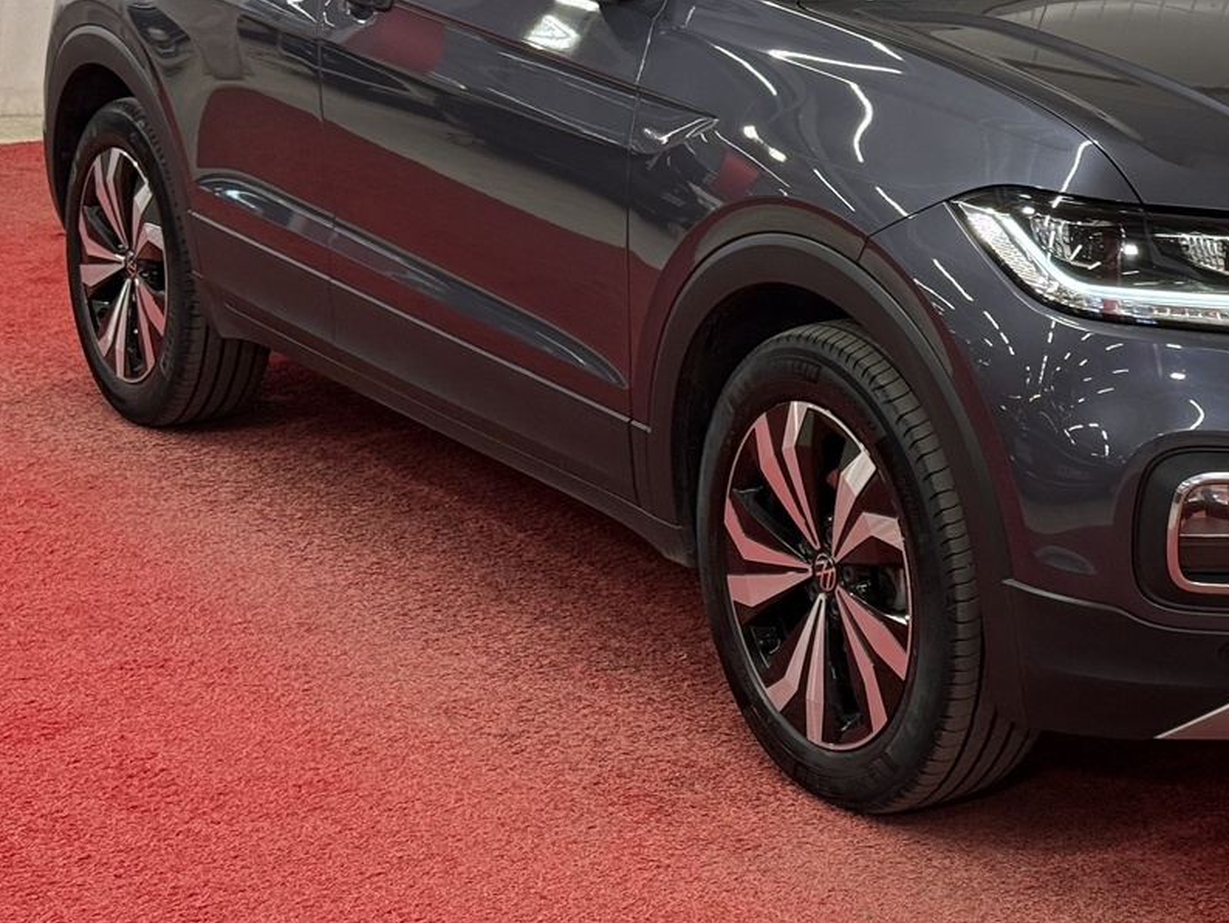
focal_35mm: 87
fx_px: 3090
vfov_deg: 16.8
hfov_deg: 22.1
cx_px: 1029
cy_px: 139
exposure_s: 1/100
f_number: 1.78
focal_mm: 6.76
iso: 80
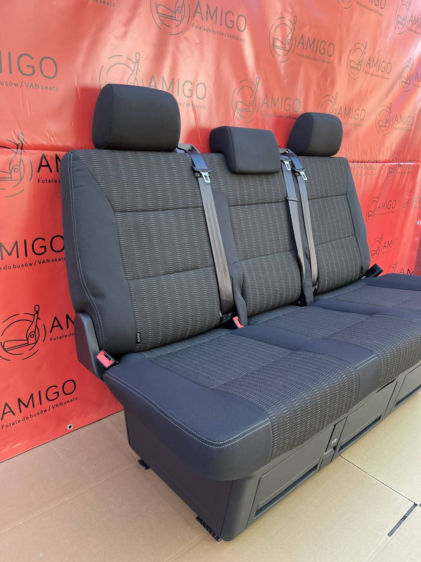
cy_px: 281
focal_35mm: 26
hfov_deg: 53.1
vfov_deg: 67.3
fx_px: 422
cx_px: 210
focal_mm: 5.1
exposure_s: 1/121
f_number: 1.6
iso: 40
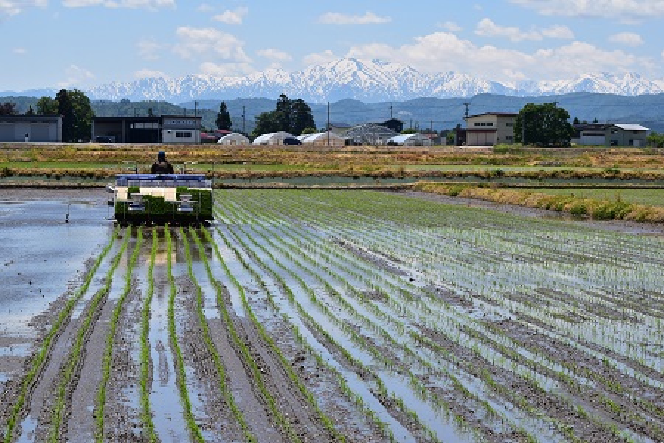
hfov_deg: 20.0
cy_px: 222
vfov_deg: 13.4
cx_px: 332
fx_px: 1881
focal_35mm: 102
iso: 320
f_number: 11
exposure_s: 1/500
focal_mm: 68
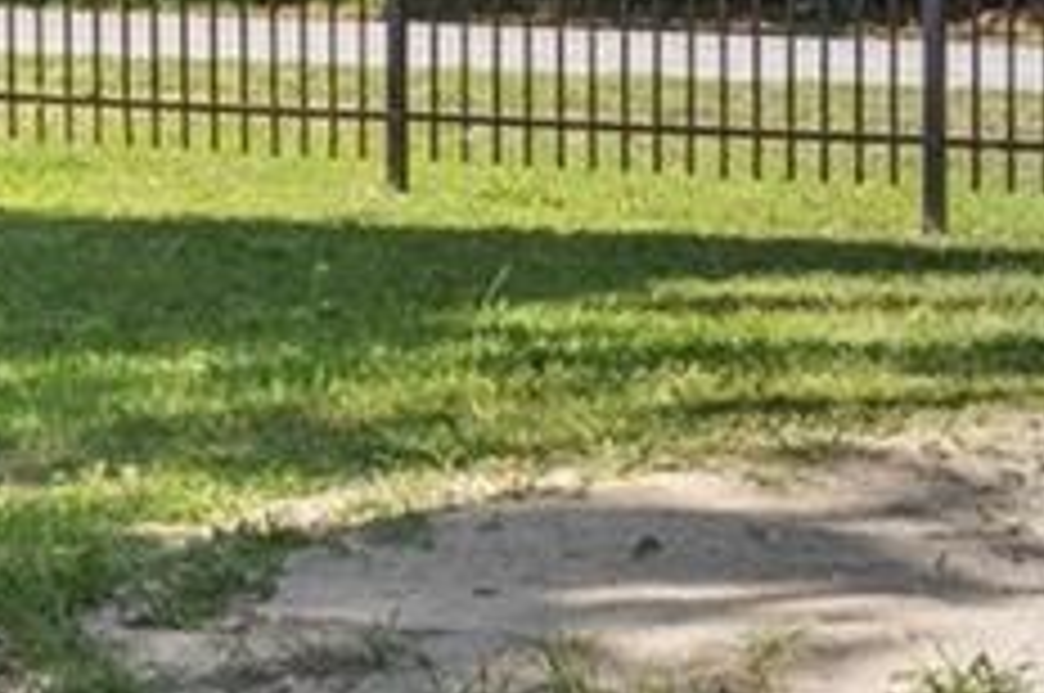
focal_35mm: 228
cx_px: -1112
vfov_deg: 6.0
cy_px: 4
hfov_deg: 8.5
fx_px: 6603
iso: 320
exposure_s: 1/15
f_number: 8
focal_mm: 33
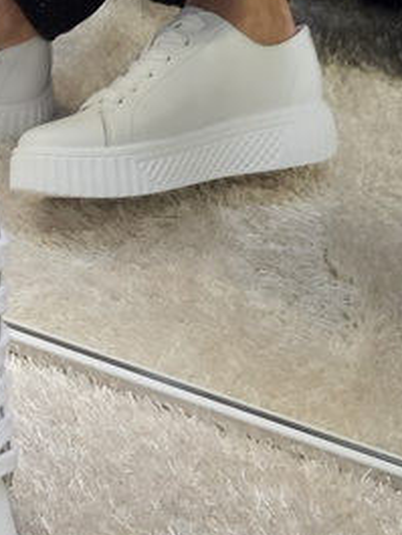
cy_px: 460
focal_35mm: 59
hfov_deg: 23.9
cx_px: 18
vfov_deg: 31.5
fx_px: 913
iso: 400
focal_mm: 5.4
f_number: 1.8
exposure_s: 1/100
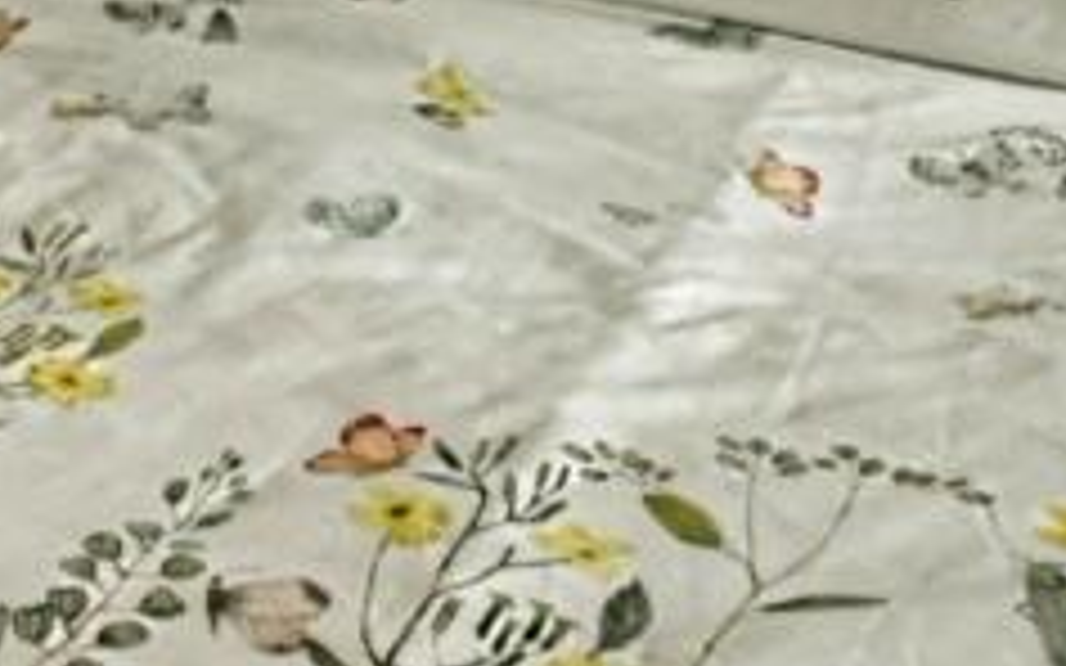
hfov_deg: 28.8
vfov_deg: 15.1
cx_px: -40
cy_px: -745
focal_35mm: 66
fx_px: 1917
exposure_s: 1/250
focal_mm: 10
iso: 3200
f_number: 8
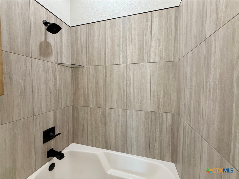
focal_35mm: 14
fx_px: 97
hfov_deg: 102.1
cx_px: 120
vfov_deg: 85.7
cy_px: 90
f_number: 2.2
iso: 200
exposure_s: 1/60
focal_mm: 2.22
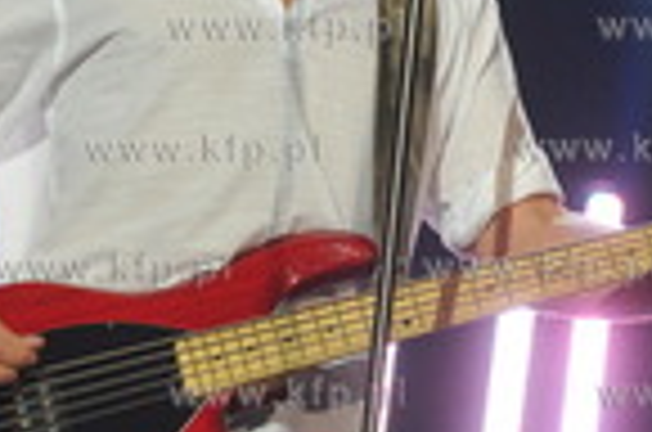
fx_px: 6741
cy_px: 86
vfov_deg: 3.7
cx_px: 445
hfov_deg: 5.5
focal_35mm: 373
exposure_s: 1/320
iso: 3200
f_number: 5.6
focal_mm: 135
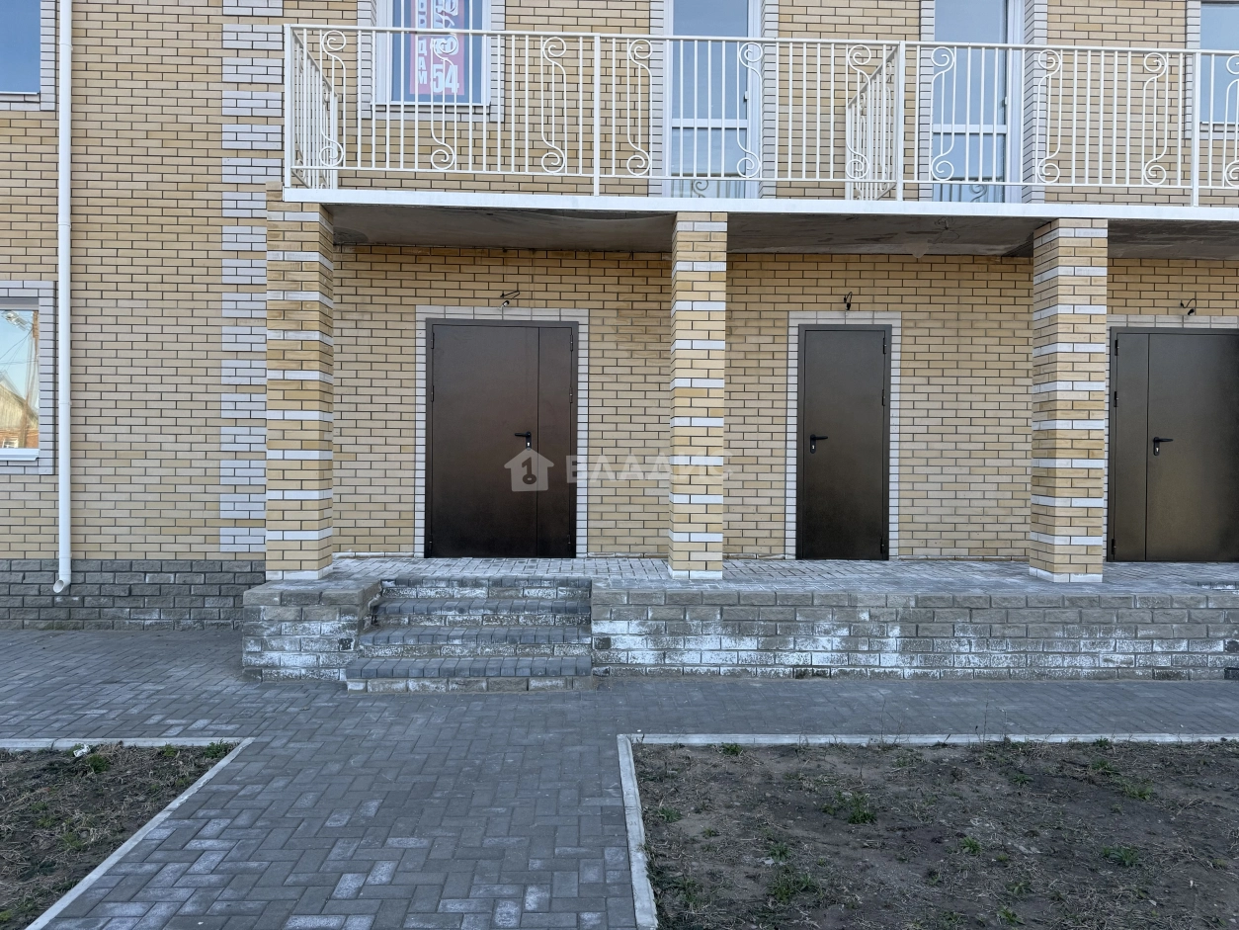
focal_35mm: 24
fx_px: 859
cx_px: 620
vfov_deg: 56.8
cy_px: 465
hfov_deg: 71.6
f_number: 1.78
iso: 80
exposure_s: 1/831
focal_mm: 6.76
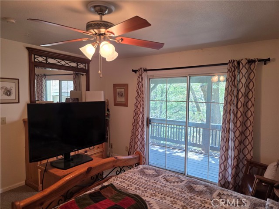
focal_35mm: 23
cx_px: 140
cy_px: 104
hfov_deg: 73.9
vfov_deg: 58.9
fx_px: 185
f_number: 1.7
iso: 200
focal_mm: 6.3
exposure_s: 1/120
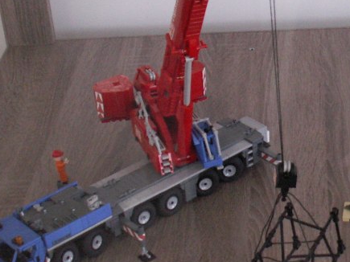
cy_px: 86
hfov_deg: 18.6
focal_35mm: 103
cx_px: 354
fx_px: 1041
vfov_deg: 14.3
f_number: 2.8
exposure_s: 1/50
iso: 160
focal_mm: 5.86
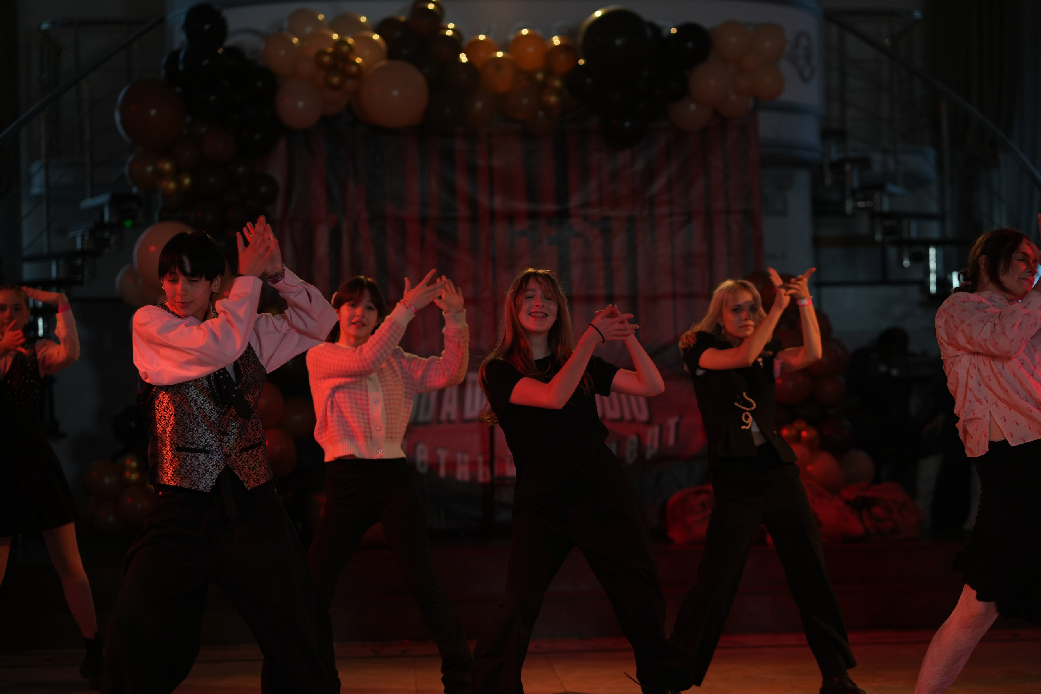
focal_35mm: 85
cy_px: 347
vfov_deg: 16.1
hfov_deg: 23.9
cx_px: 520
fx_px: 2458
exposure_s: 1/400
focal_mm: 85
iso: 800
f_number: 2.2
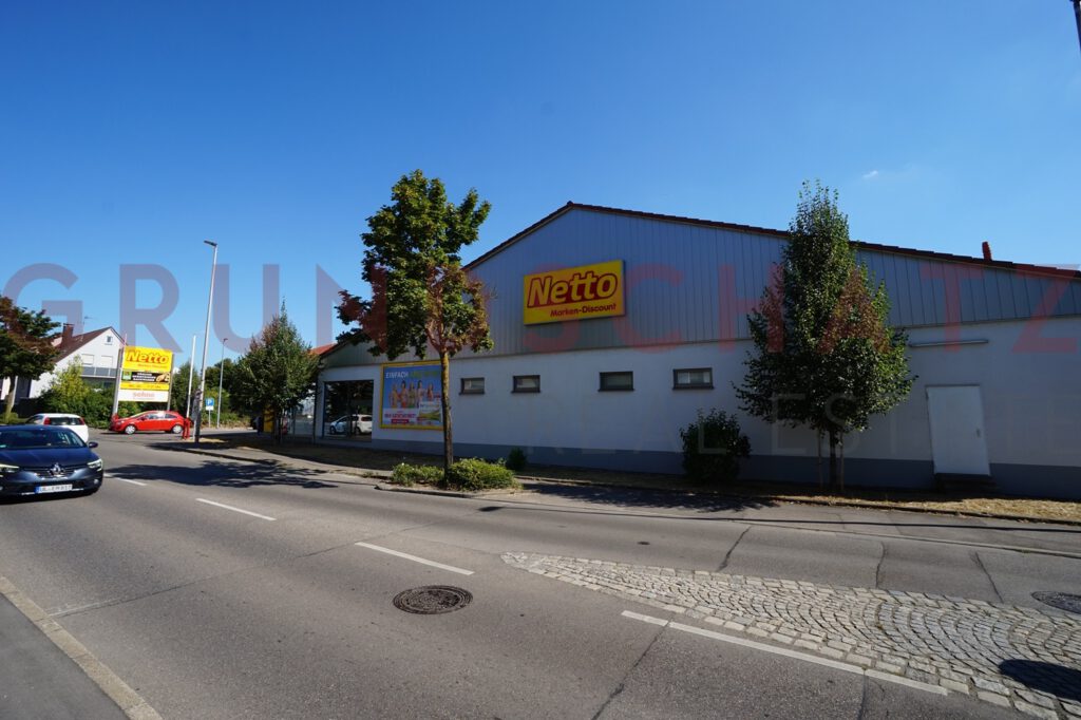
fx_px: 450
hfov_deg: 100.4
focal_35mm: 15
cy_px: 360
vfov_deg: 77.3
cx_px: 540
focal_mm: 10
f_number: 13
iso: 100
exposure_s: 1/100
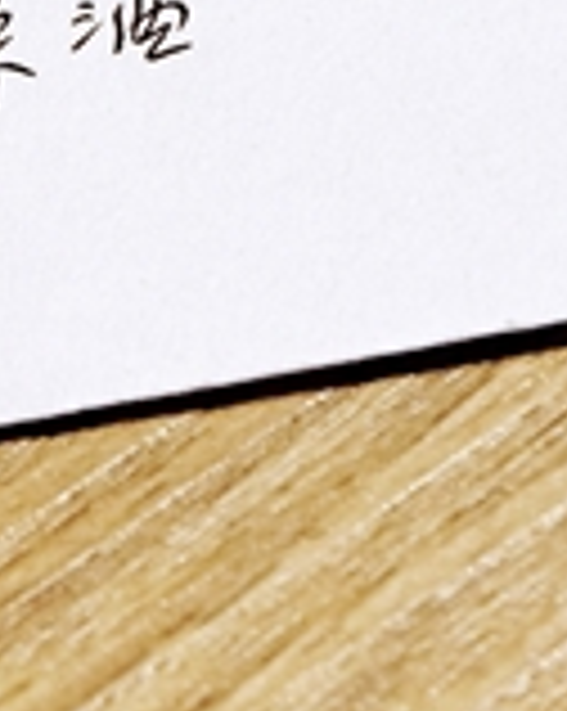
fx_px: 5633
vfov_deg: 7.1
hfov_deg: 5.6
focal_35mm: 268
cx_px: 1166
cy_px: -475
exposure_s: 1/60
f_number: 4
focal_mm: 30.2
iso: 320
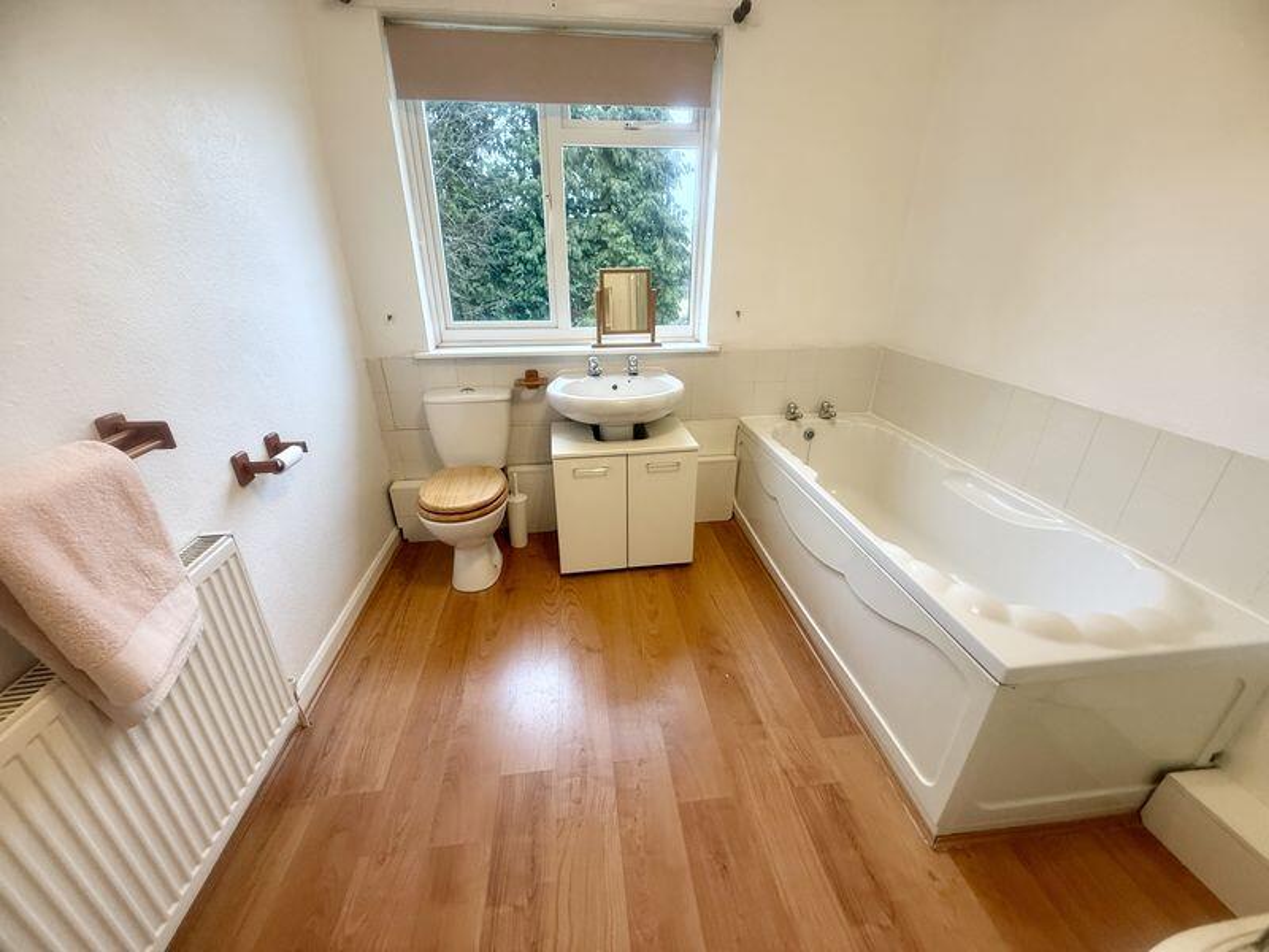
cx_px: 634
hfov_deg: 102.1
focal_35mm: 14
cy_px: 476
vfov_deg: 85.7
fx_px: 513
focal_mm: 2.22
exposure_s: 1/100
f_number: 2.2
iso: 320
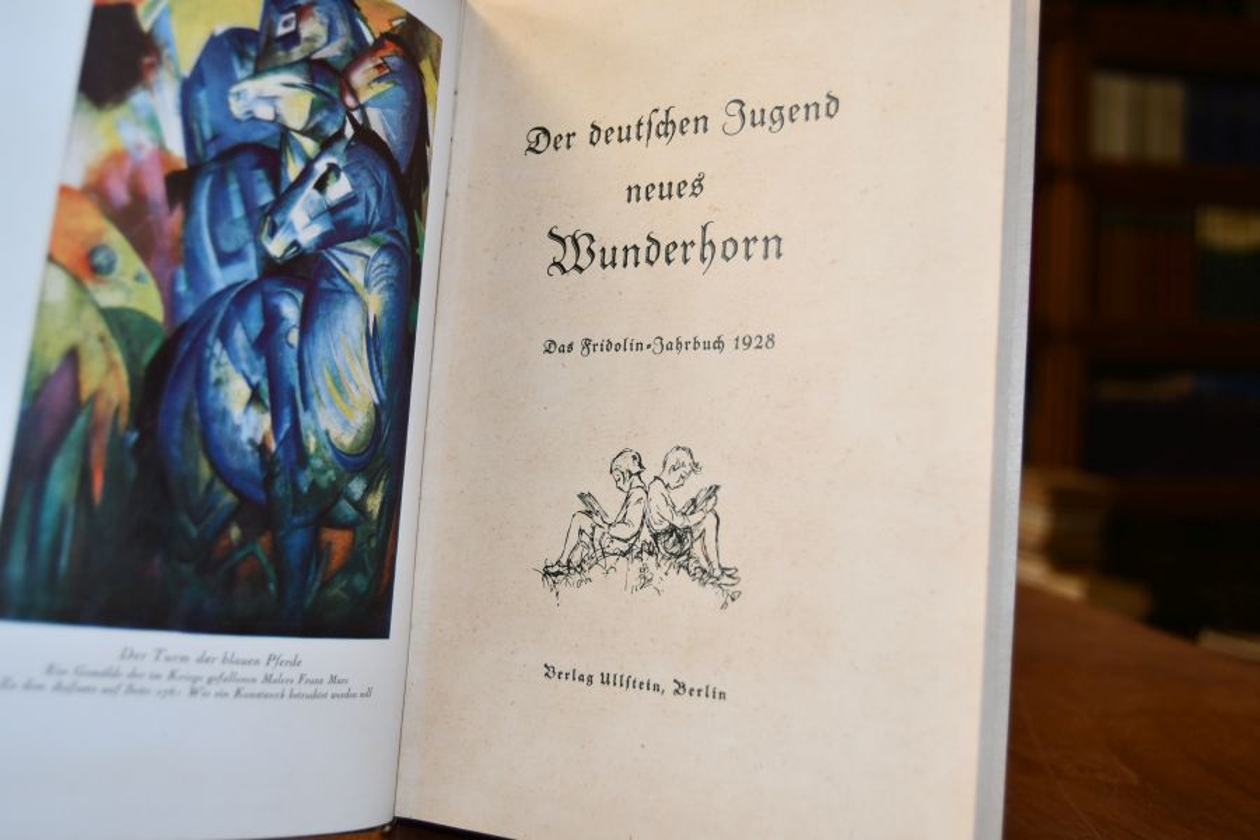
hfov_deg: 49.6
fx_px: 1365
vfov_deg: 34.2
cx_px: 630
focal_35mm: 39
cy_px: 420
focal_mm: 26
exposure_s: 1/125
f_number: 4
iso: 400
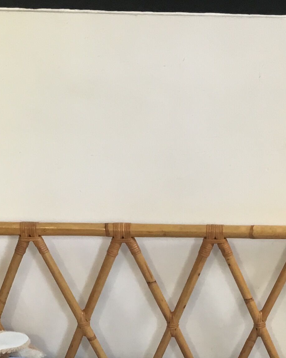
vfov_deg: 18.3
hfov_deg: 15.4
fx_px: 1048
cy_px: 434
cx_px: 259
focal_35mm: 99
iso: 80
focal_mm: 4.15
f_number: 2.2
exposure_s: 1/33
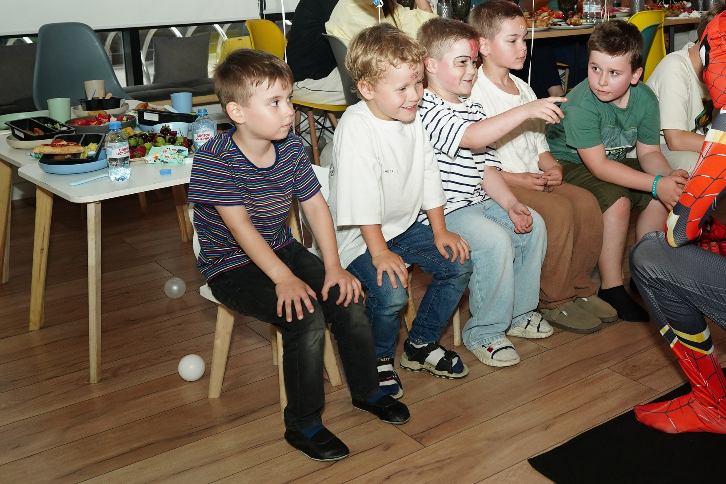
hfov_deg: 43.7
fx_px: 887
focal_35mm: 44
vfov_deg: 30.2
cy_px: 139
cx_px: 502
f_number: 5.6
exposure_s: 1/200
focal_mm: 30
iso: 2000
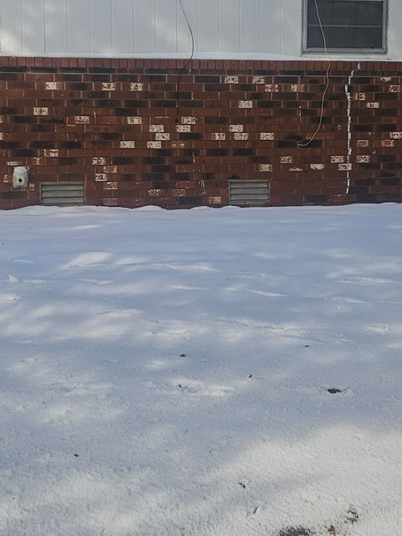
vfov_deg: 28.1
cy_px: 219
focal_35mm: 69
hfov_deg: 21.3
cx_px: 233
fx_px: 1068
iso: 25
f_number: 1.8
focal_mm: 5.4
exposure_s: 1/1418
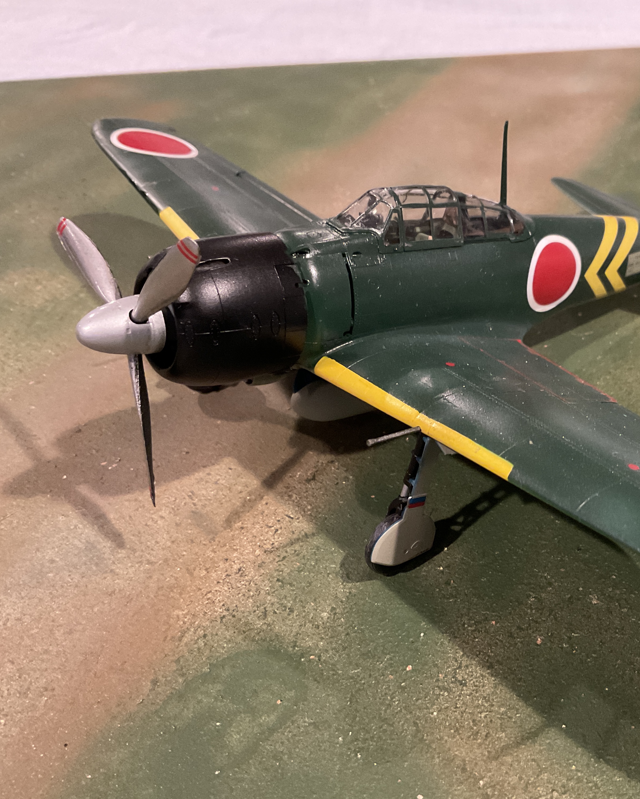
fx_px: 900
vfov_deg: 47.9
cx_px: 496
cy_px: 398
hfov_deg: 38.0
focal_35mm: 38
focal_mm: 3
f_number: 1.8
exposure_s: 1/30
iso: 320
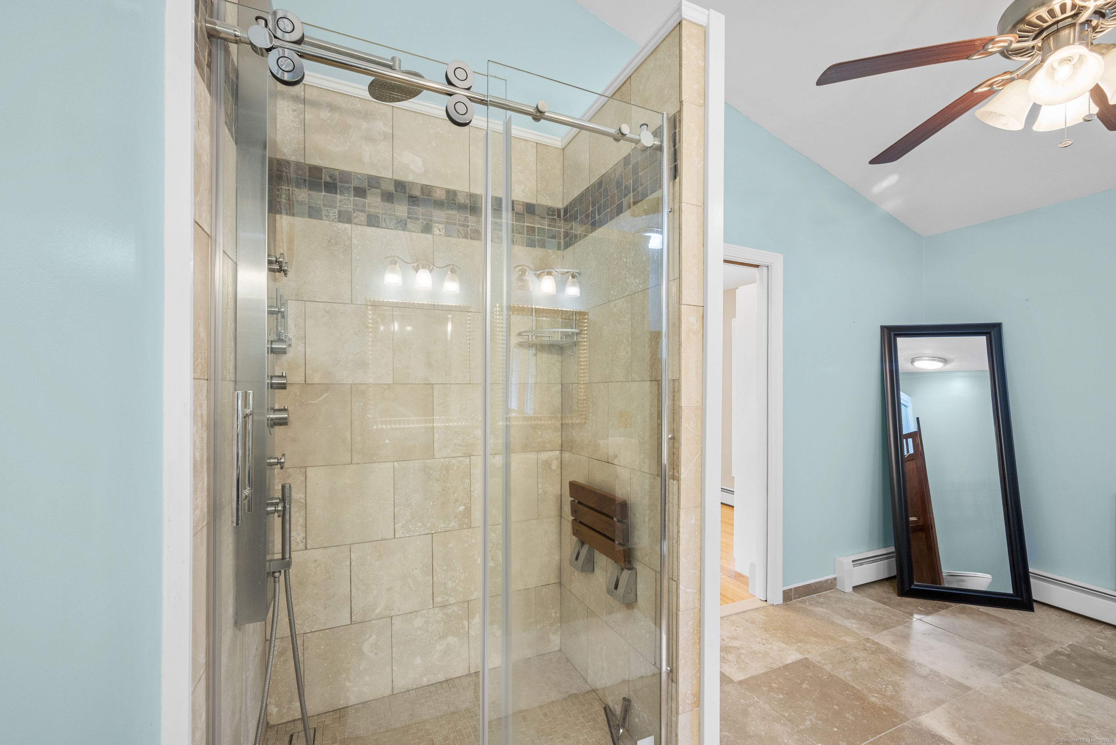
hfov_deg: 100.4
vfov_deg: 77.4
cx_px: 558
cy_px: 372
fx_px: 465
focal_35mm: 15
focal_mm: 15
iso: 400
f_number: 8
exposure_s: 1/4
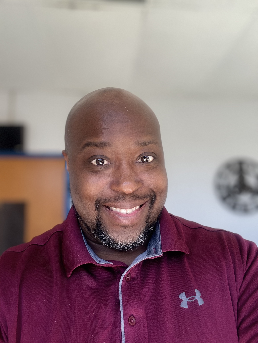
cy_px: 172
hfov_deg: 46.8
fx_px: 298
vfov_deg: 60.0
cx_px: 129
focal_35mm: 30
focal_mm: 2.69
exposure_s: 1/95
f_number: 1.9
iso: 80
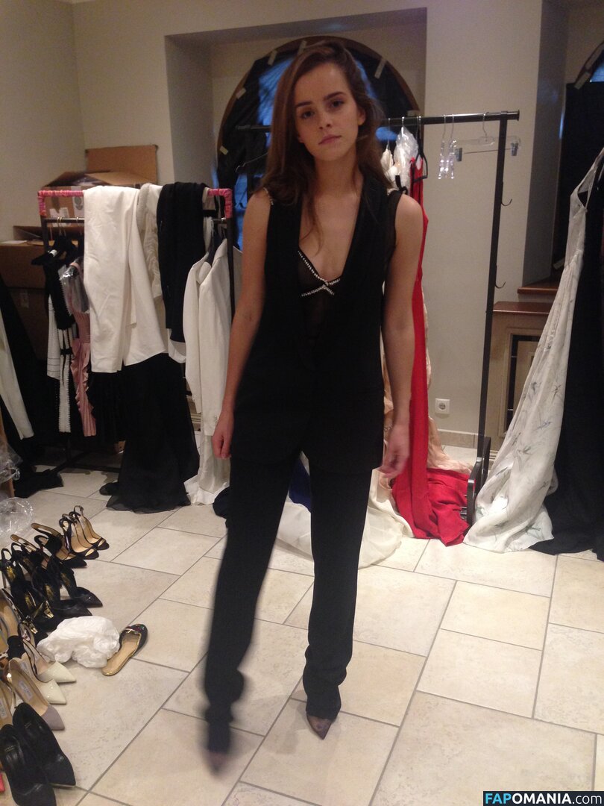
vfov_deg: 55.4
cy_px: 403
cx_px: 302
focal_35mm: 33
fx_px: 768
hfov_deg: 42.9
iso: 200
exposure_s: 1/20
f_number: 2.4
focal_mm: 4.12
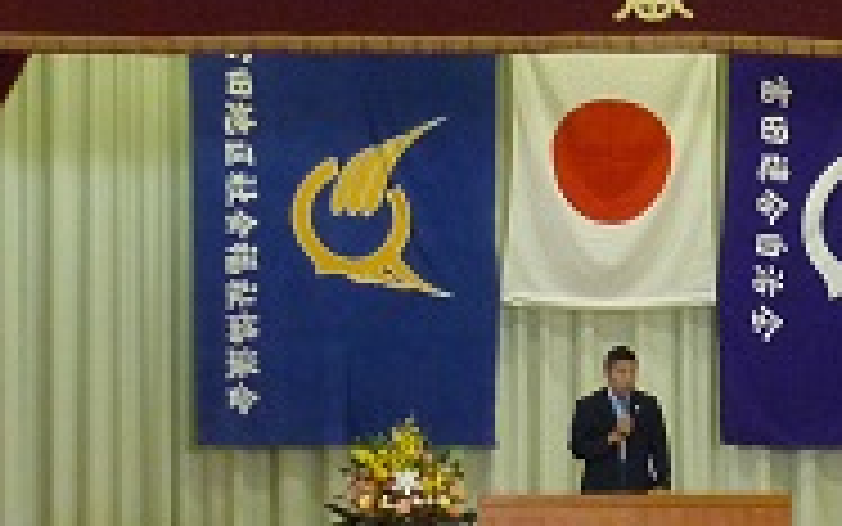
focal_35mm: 178
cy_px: 510
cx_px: 678
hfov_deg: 11.7
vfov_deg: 7.4
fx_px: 4086
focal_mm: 8
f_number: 3.2
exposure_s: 1/30
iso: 400
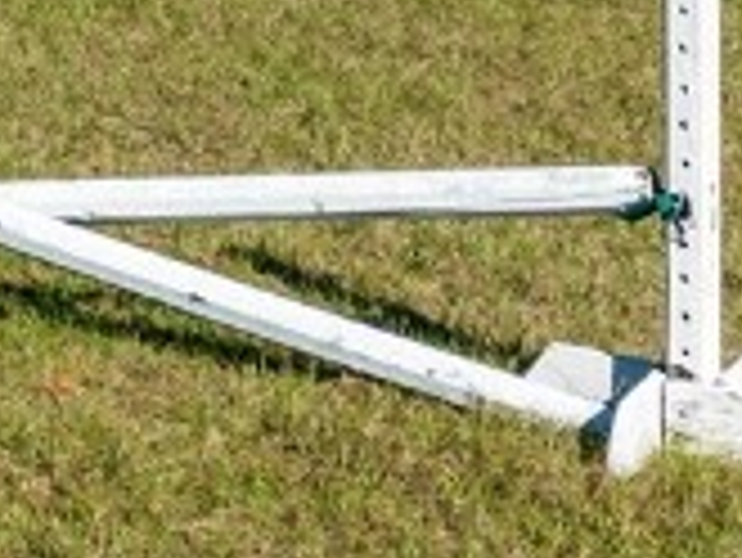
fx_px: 3196
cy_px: -410
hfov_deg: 12.6
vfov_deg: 9.5
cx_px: -360
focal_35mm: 149
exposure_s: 1/2000
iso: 100
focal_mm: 6.72
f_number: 1.7
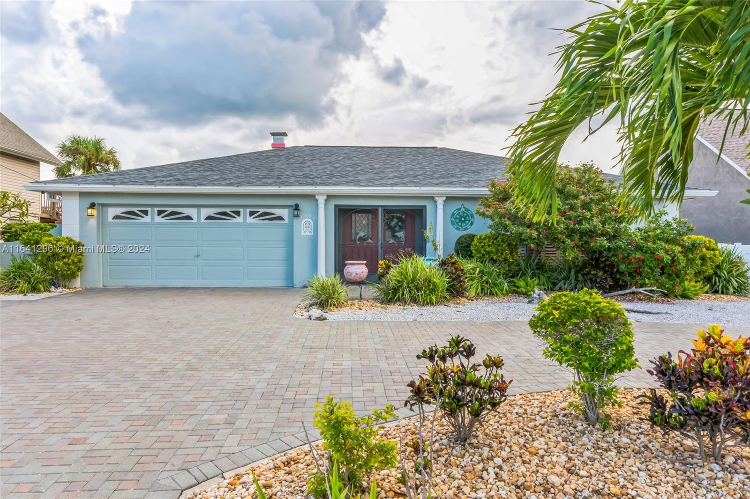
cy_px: 250
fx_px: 469
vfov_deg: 56.1
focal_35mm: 22
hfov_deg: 77.3
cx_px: 375
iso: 400
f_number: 18
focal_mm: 22.5
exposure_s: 1/50
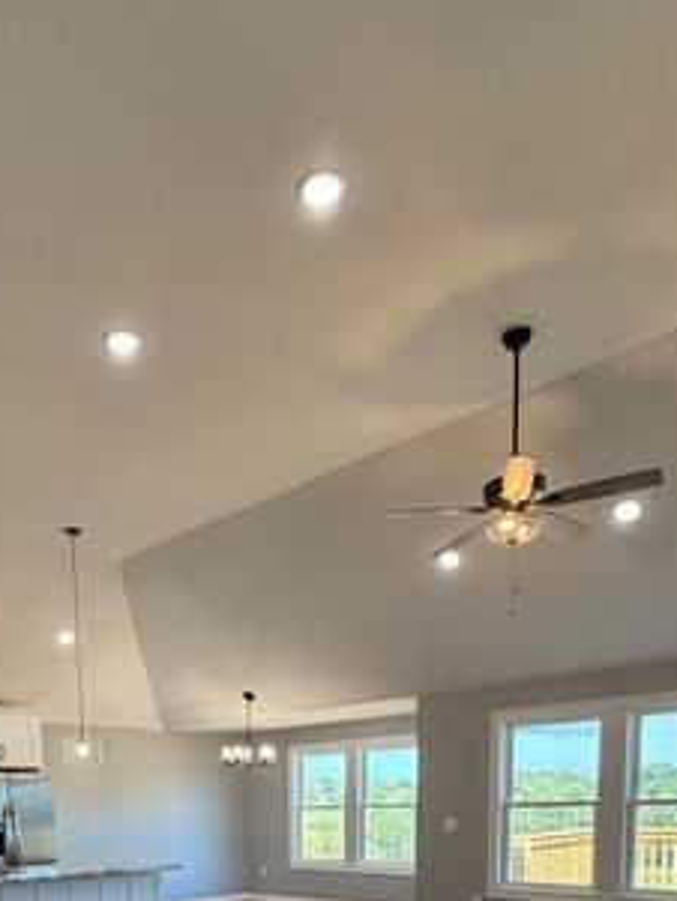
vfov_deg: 47.2
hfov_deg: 44.8
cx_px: 225
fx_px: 808
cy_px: 923
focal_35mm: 31
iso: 160
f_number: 2.2
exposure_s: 1/120
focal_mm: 2.22
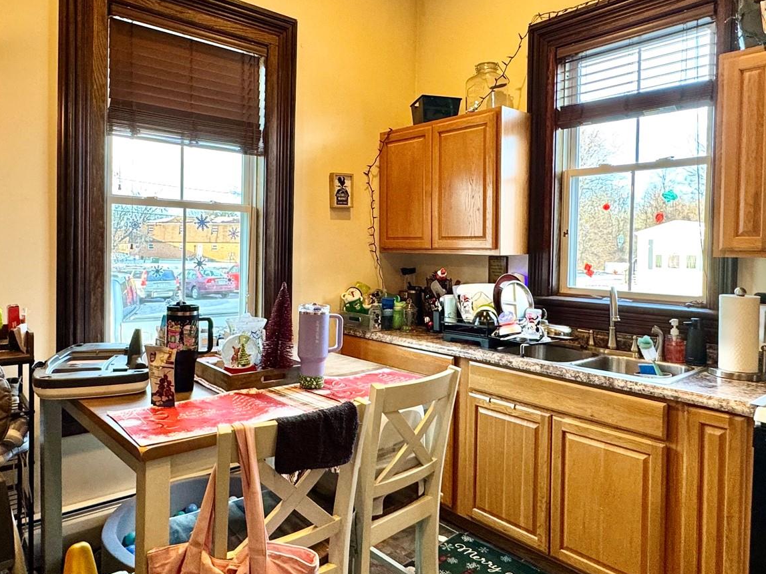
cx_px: 350
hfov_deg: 69.3
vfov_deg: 54.8
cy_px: 261
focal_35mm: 25
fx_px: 553
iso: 200
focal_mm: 2.22
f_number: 2.2
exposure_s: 1/120
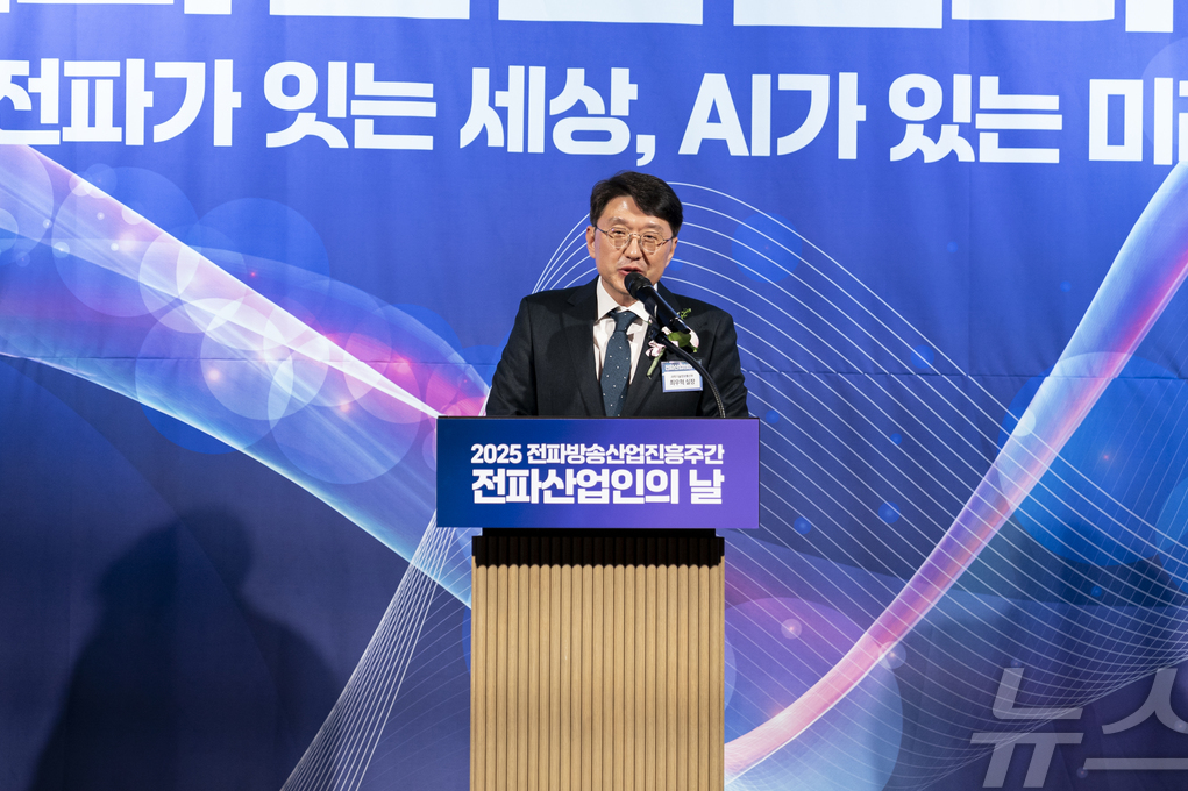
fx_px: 3167
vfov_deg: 14.2
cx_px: 619
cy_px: 282
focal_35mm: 96
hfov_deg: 21.2
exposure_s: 1/320
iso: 1000
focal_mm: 70
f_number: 2.8
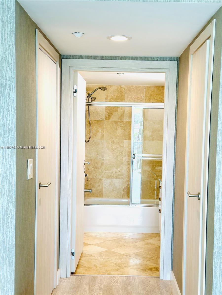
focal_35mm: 48
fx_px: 410
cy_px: 148
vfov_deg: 39.7
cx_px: 111
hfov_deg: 30.3
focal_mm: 6.86
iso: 80
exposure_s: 1/120
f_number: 1.78
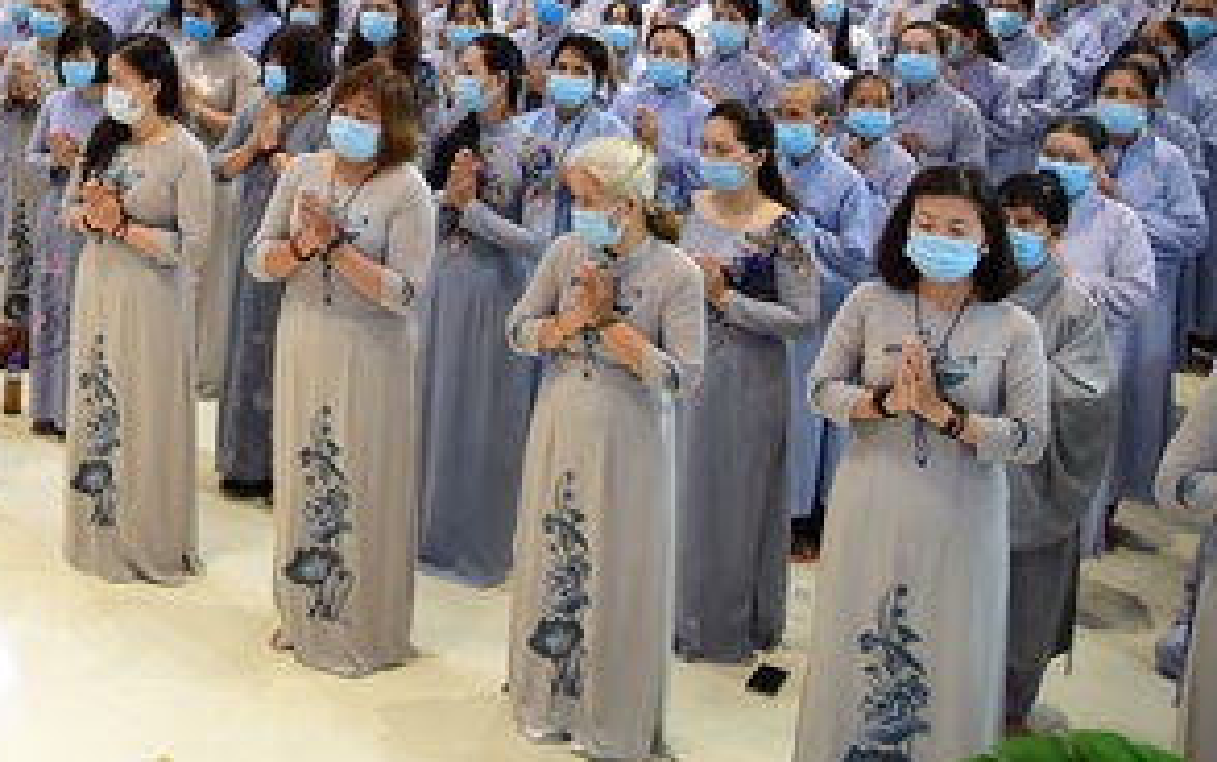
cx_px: -4
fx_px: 1792
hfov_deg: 34.1
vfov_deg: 22.6
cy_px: -85
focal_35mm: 54
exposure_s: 1/50
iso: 800
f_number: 4
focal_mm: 24
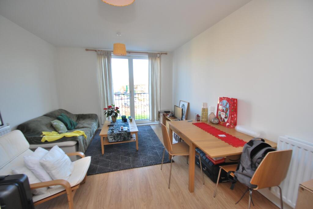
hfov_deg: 100.3
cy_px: 104
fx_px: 131
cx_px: 156
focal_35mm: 15
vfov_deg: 77.5
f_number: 3.5
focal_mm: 10
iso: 200
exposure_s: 1/50
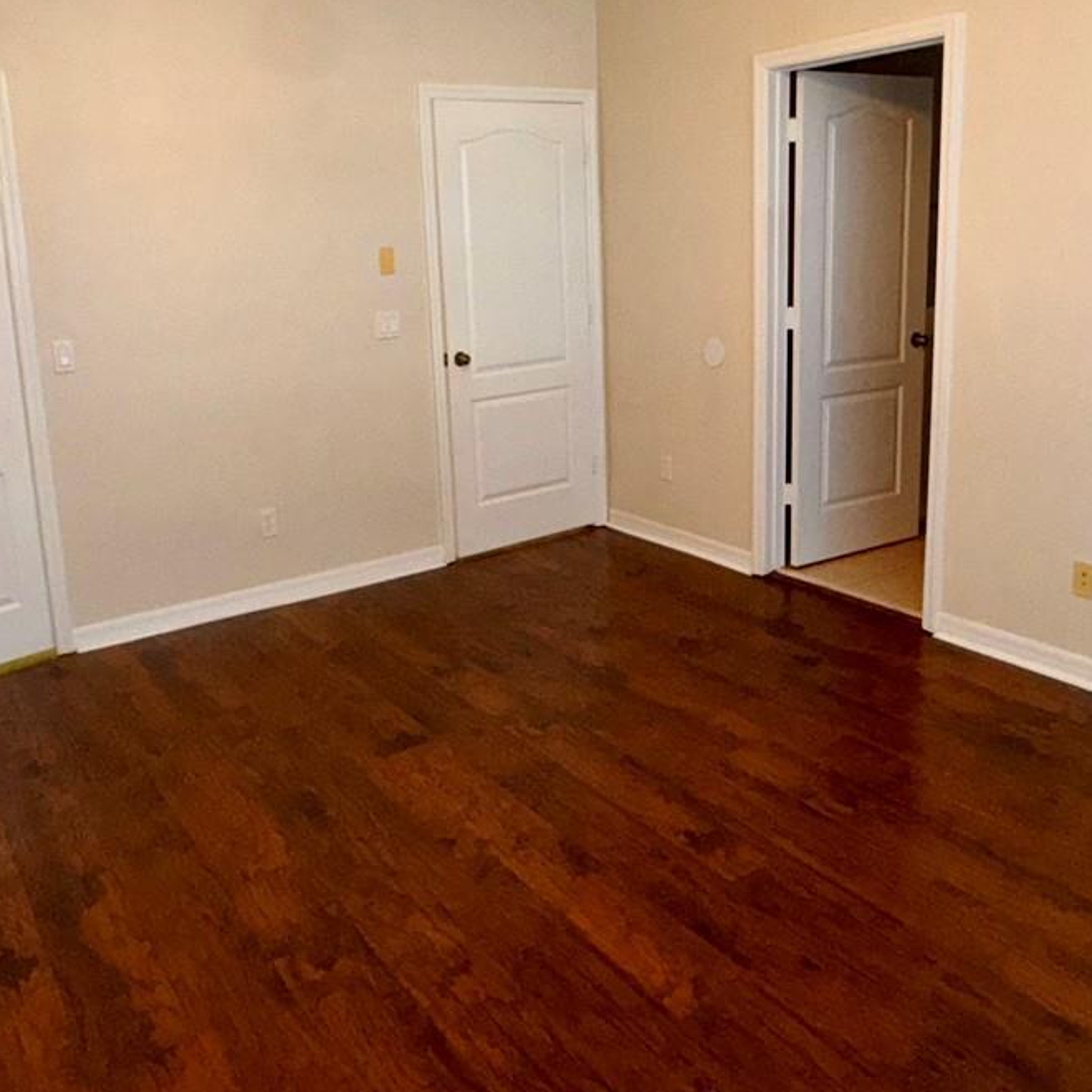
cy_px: 429
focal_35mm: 30
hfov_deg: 54.0
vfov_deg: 53.6
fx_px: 1071
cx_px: 513
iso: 160
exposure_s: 1/60
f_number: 2.2
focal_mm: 2.22
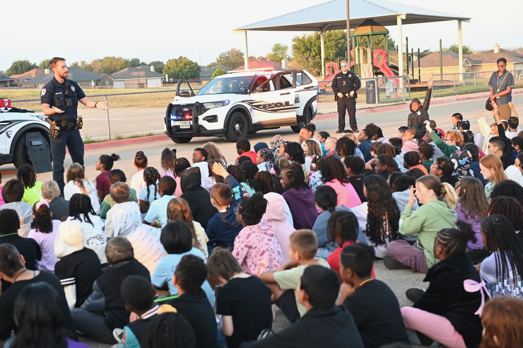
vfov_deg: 24.6
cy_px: 174
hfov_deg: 36.3
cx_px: 262
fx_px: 798
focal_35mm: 55
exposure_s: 1/800
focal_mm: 55
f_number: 4
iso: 1600
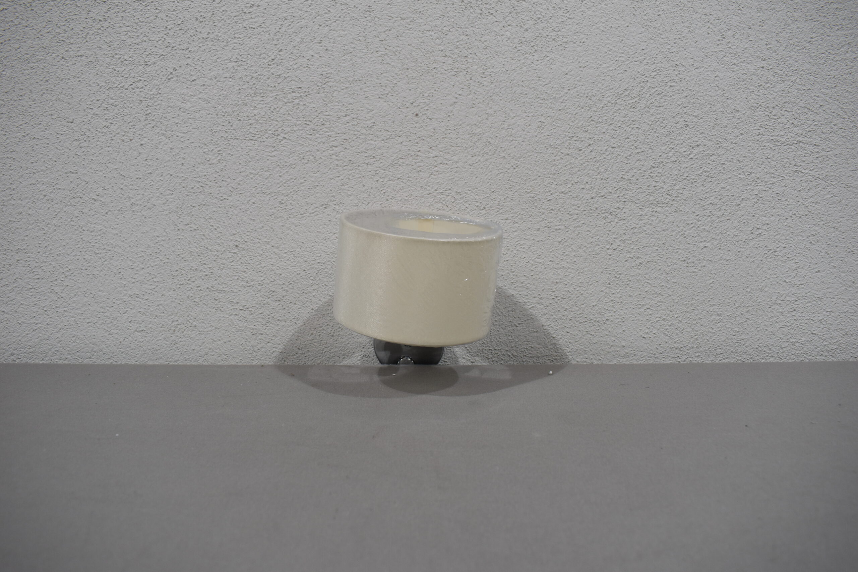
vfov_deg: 43.6
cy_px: 286
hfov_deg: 61.9
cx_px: 429
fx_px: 715
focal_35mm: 30
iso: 320
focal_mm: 20
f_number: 5.6
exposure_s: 1/125
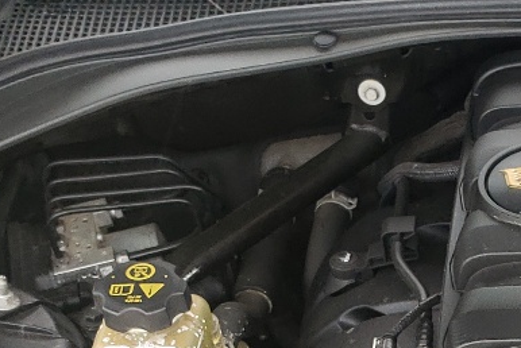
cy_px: 629
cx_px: 698
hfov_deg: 17.1
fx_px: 1622
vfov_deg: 11.4
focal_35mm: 112
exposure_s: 1/50
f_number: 1.5
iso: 52
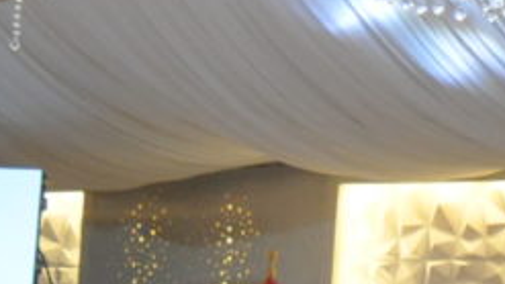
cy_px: 819
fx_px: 3134
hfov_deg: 7.9
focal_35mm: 234
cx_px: 1562
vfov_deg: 5.0
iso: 1250
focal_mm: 24
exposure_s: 1/125
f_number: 5.6
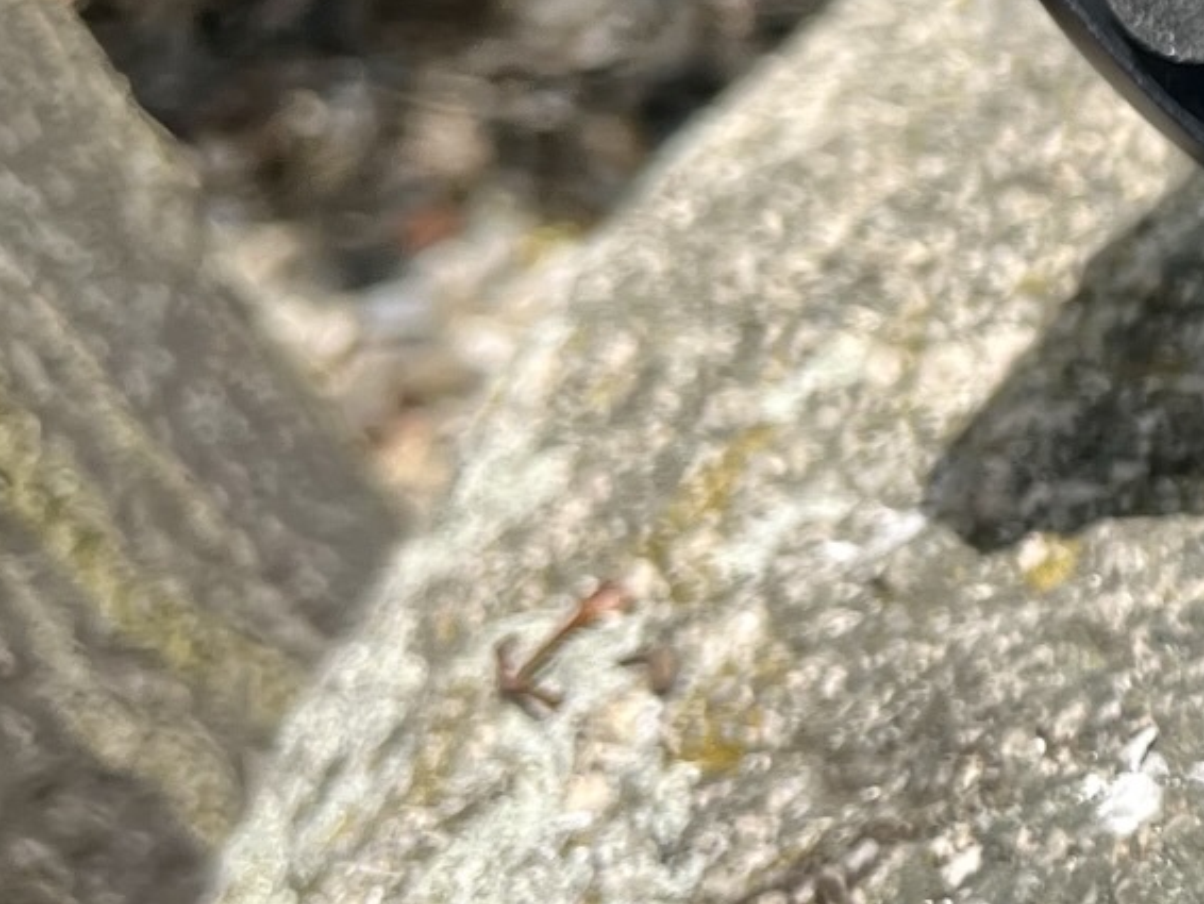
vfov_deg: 15.7
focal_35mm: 94
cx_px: 2066
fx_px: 3271
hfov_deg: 17.5
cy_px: 328
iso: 50
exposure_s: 1/3311
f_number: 1.6
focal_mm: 5.1
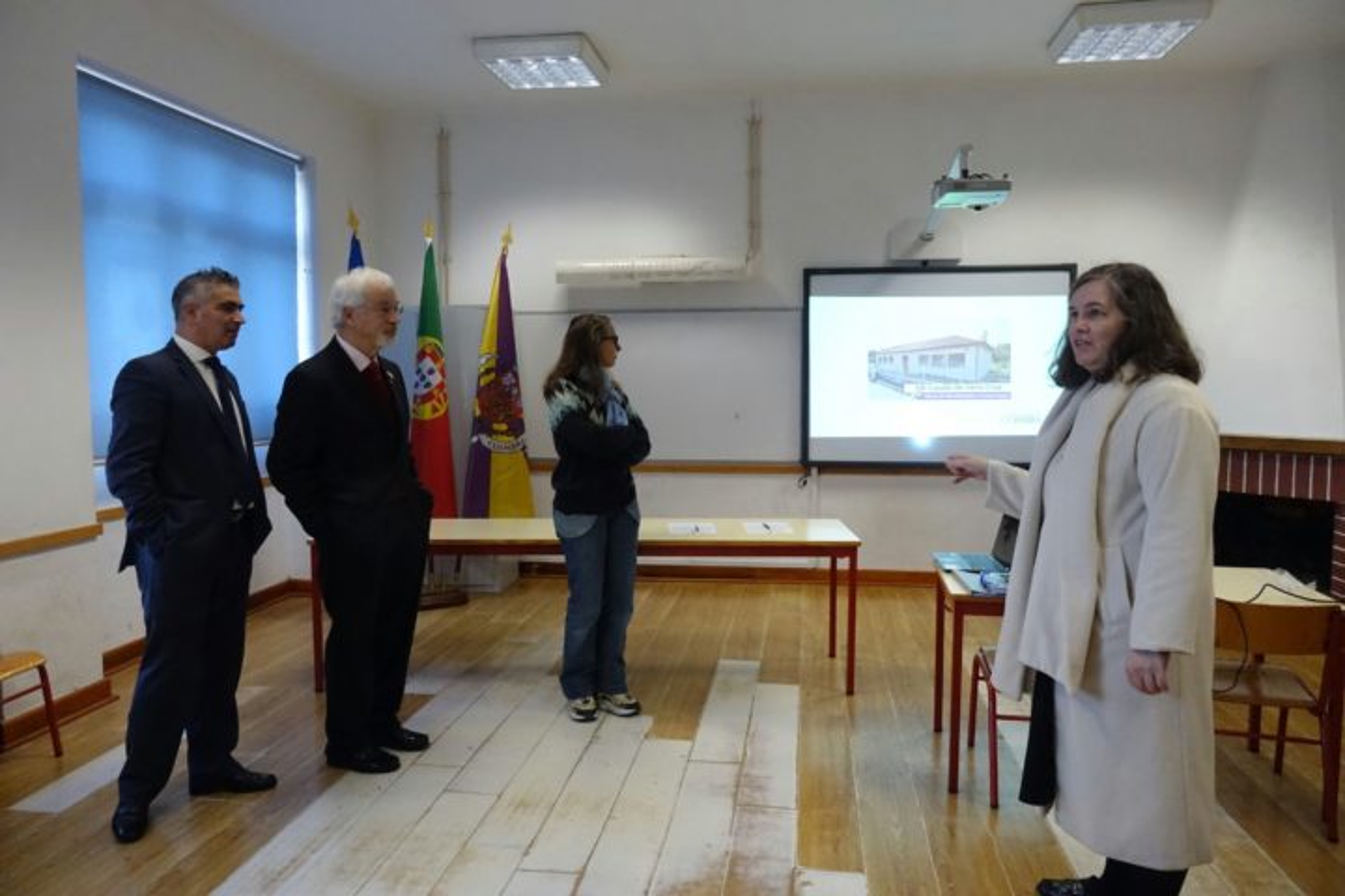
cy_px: 448
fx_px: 934
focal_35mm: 25
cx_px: 672
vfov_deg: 51.3
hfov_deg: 71.5
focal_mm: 8.99
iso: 2000
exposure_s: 1/250
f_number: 4
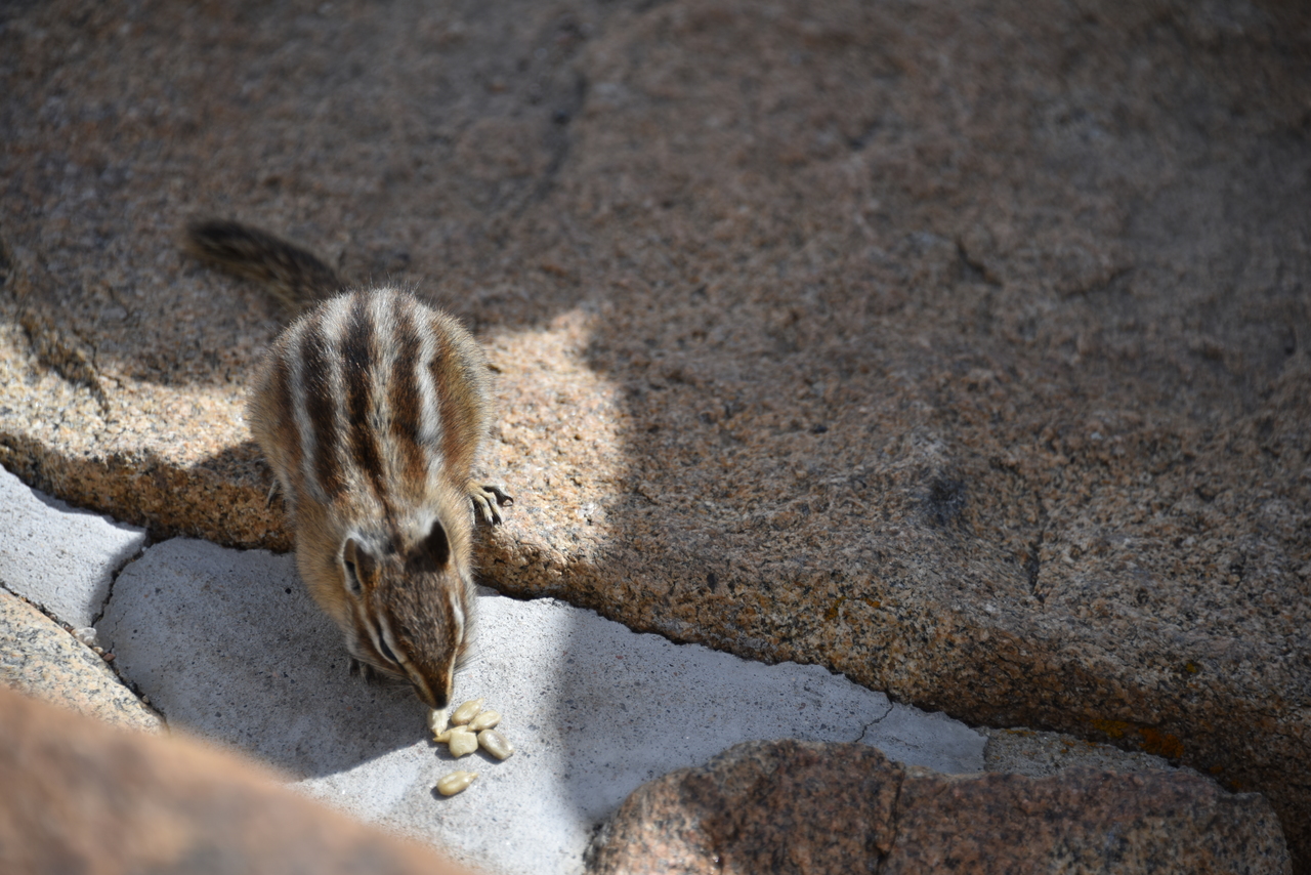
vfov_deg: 4.6
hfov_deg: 6.9
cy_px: 438
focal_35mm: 300
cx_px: 656
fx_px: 10927
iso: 125
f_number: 5.6
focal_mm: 300
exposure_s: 1/640
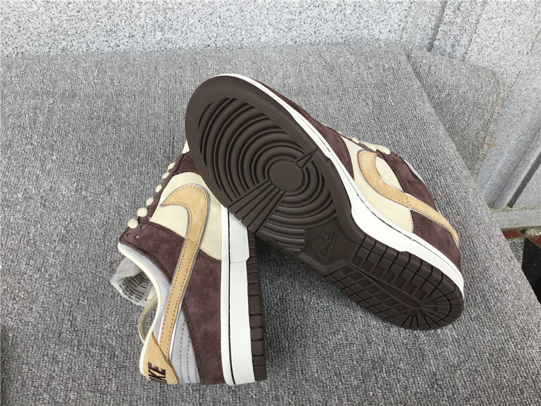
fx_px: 484
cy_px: 203
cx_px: 270
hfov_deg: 58.4
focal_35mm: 31
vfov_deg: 45.4
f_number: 2.4
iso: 25
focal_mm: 3.3
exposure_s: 1/100
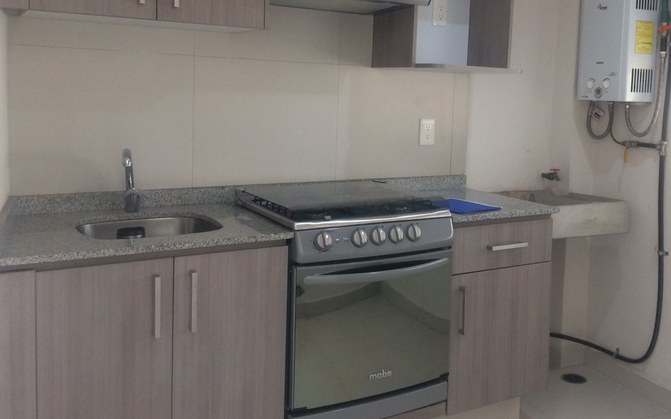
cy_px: 143
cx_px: 404
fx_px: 695
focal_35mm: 38
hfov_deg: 51.2
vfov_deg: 33.3
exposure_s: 1/30
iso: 64
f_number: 2.2
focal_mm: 4.15
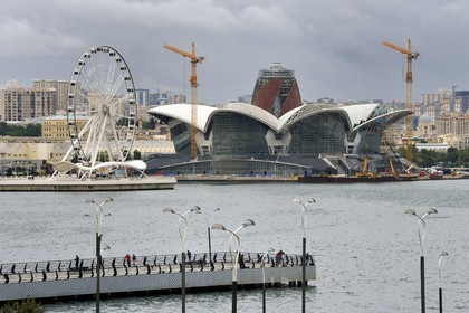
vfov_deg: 8.1
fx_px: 2215
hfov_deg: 12.1
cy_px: 156
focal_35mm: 170
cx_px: 234
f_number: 10
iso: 200
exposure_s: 1/320
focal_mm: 170
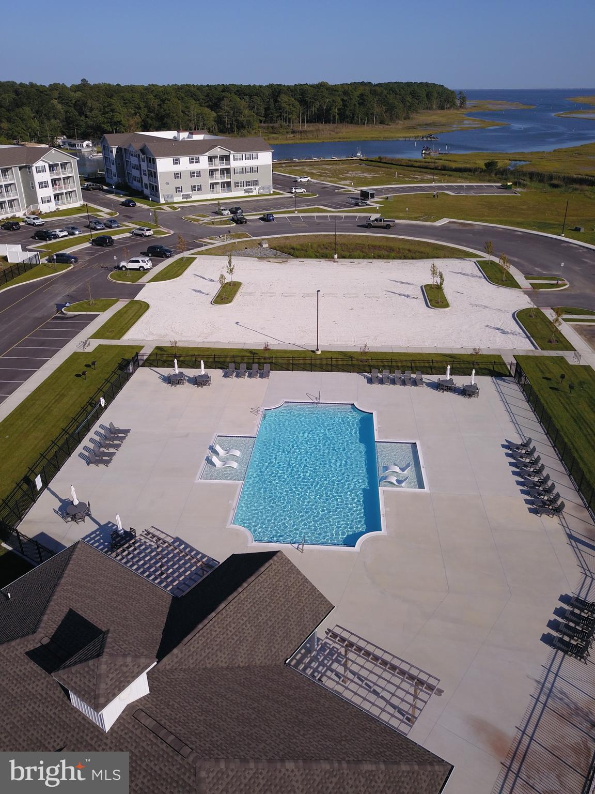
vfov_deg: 67.3
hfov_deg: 53.1
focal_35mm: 26
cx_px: 298
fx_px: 596
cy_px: 397
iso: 100
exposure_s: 1/2179
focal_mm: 4.73
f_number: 2.2
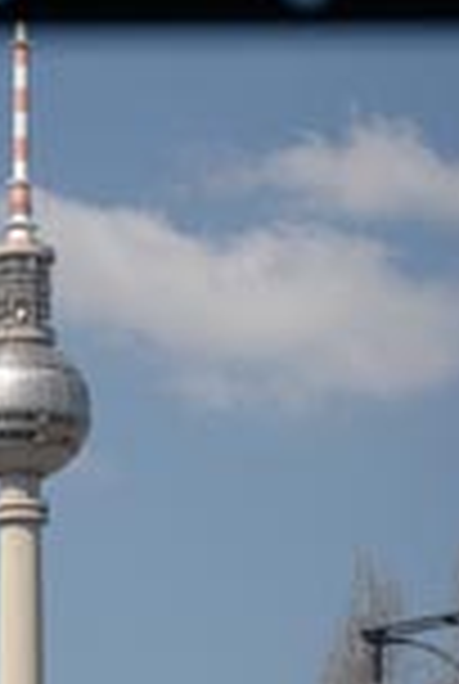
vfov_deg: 9.2
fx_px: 4245
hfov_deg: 6.2
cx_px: -56
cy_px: 364
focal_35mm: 223
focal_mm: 85
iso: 100
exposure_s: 1/16000
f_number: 1.4
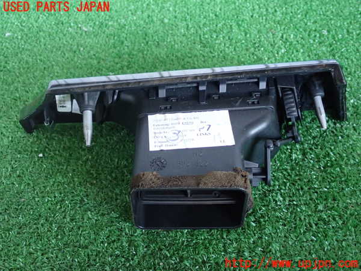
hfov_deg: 42.9
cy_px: 136
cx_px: 180
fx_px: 459
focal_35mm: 44
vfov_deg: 32.9
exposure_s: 1/40
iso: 500
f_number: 2.9
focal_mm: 7.84
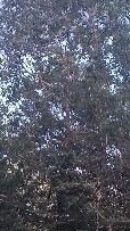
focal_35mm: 118
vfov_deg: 17.5
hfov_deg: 10.2
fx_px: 724
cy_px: 264
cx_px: 115
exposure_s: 1/50
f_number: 1.8
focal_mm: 4
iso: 160
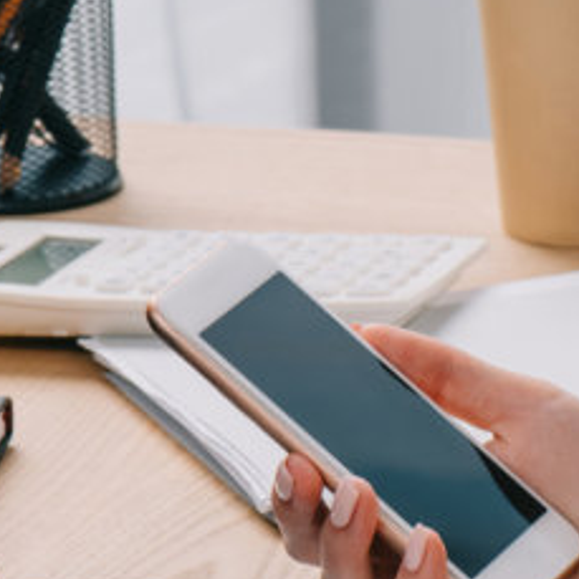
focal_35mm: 399
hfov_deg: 4.4
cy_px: 367
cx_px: 470
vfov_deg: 4.4
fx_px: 7551
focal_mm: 105
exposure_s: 1/200
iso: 400
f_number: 11
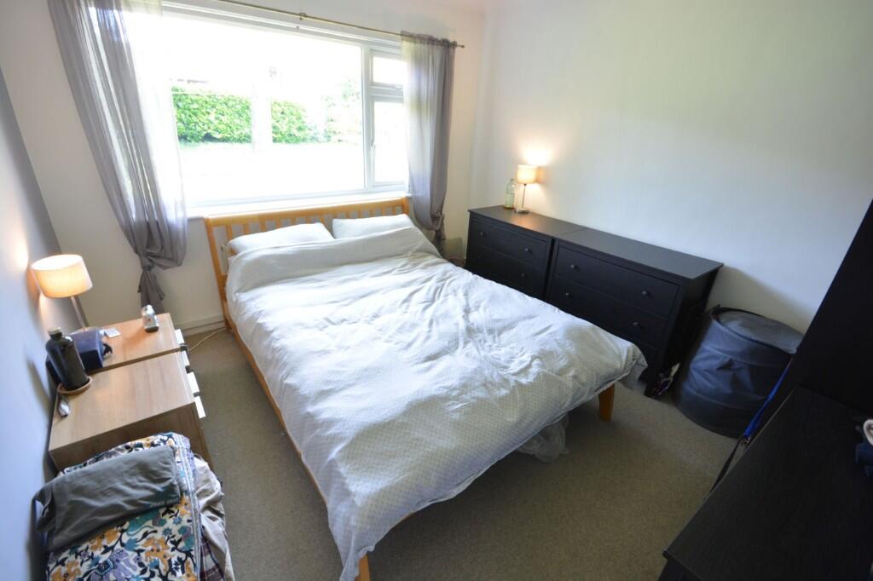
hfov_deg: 100.4
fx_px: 364
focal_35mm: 15
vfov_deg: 77.3
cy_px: 290
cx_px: 436
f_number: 8
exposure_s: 1/5
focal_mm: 10
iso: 400
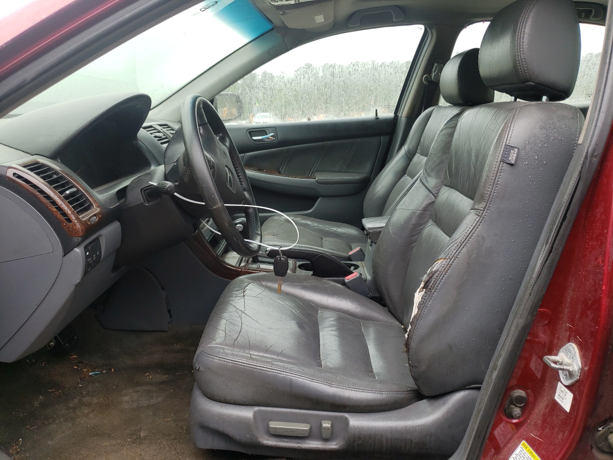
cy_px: 230
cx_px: 306
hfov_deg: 67.3
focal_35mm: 26
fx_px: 460
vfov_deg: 53.1
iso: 50
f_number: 1.5
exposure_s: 1/263
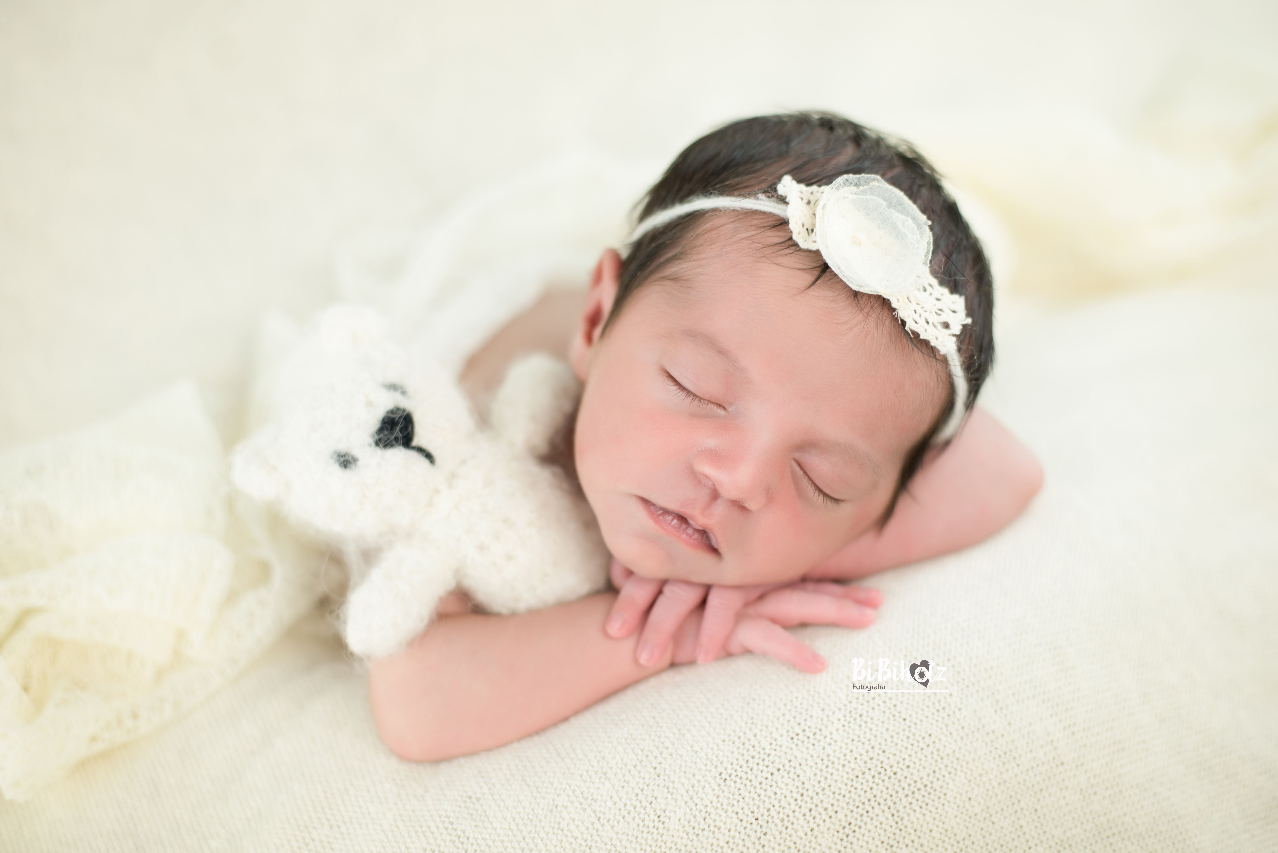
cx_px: 639
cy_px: 426
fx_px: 1776
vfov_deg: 27.0
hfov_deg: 39.6
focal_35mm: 50
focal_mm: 50
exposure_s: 1/160
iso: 320
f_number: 2.5
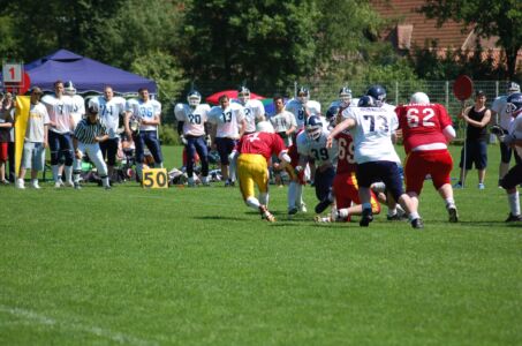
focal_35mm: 202
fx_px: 2930
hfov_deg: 10.2
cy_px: 173
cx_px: 261
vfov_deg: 6.8
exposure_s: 1/1250
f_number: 4.5
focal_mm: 135
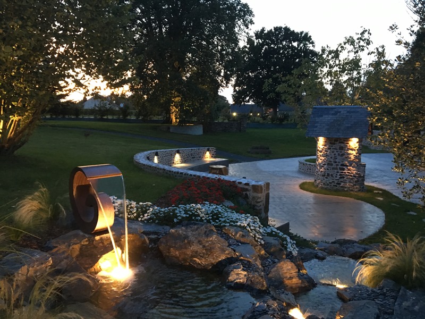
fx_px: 356
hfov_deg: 61.7
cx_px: 212
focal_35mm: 29
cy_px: 160
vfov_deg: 48.2
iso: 400
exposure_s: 1/17
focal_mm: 4.15
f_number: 2.2
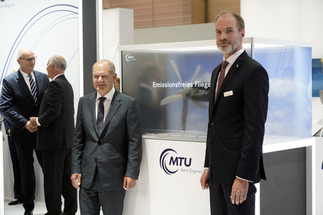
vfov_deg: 20.0
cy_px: 108
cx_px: 162
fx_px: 610
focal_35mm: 68
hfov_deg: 29.7
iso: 3200
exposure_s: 1/400
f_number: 5.6
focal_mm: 68
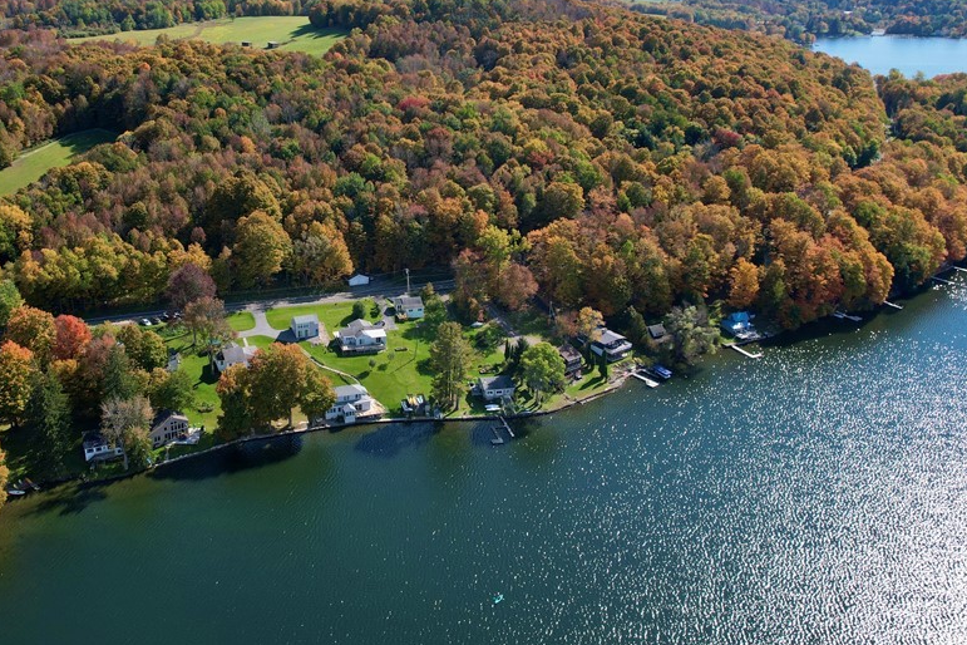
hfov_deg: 59.3
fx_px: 833
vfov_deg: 42.0
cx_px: 345
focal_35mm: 31
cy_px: 240
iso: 100
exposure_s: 1/1600
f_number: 2.8
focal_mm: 8.38
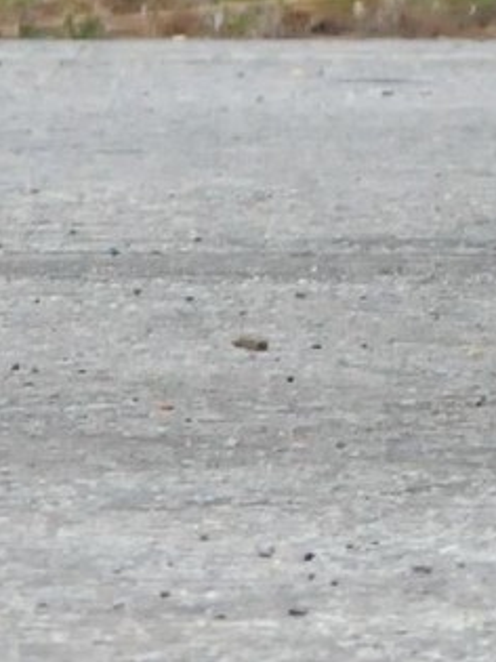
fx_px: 21412
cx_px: 2270
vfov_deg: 1.8
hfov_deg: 1.3
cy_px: -1081
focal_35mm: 1120
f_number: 9
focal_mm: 98
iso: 2500
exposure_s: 1/320
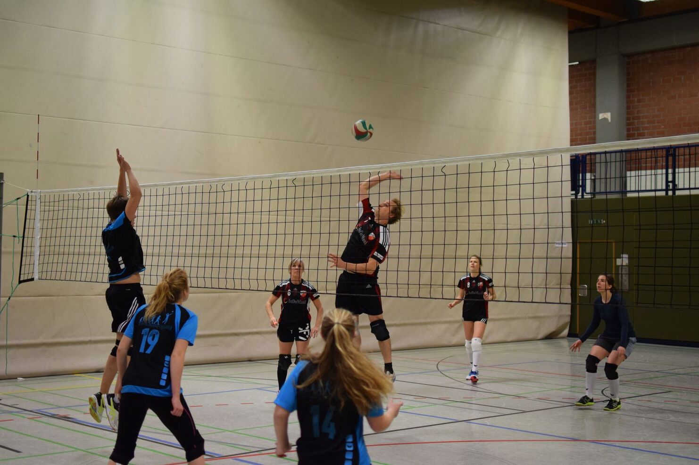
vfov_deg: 25.7
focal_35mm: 52
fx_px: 1019
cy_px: 232
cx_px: 350
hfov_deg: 37.9
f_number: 2
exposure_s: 1/500
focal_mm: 35
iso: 1600
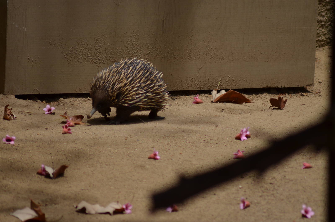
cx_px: 168
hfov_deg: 4.6
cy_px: 111
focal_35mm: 450
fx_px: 4179
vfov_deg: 3.0
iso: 400
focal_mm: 300
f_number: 5.6
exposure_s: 1/1600
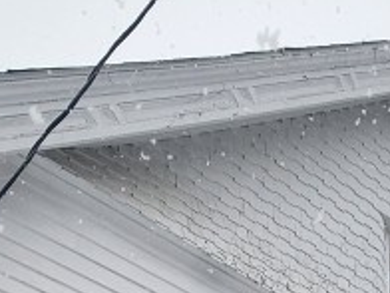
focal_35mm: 68
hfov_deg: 26.6
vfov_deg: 14.3
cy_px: 708
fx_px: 766
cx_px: 414
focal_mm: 2.2
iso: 50
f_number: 2.2
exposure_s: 1/475
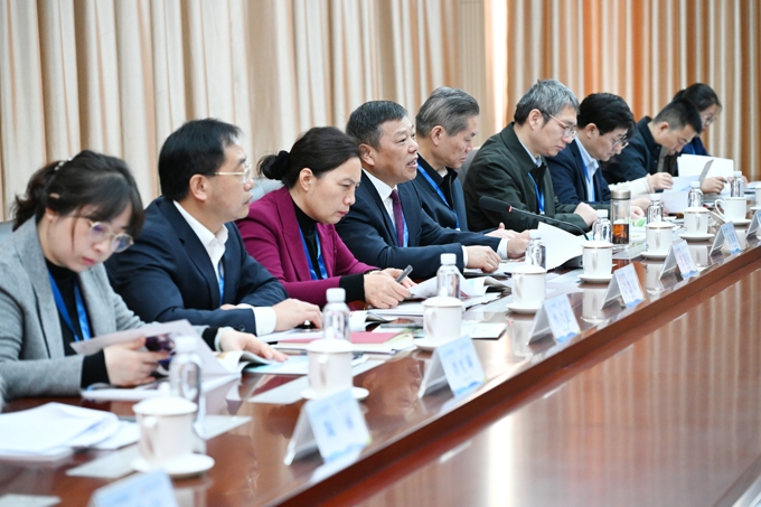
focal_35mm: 92
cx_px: 380
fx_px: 1944
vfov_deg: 14.9
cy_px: 254
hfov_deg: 22.1
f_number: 4
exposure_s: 1/320
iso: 3200
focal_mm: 92
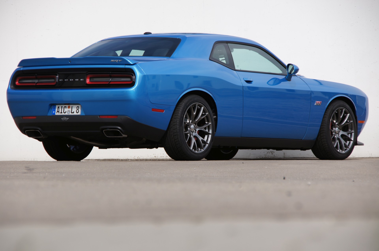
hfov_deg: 10.2
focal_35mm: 202
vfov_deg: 6.8
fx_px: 2129
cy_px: 126
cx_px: 190
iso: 100
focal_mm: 135
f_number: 6.3
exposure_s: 1/250
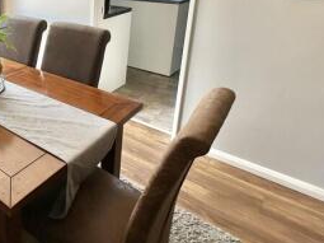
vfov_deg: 41.7
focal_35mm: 32
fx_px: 299
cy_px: 40
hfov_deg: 48.4
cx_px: 11
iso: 40
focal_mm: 2.22
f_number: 2.2
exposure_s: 1/218
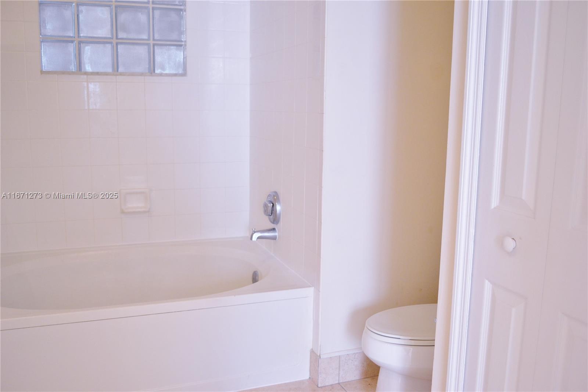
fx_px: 539
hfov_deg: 57.2
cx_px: 294
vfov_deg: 40.0
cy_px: 196
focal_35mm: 33
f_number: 3.8
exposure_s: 1/60
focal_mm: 22
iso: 720
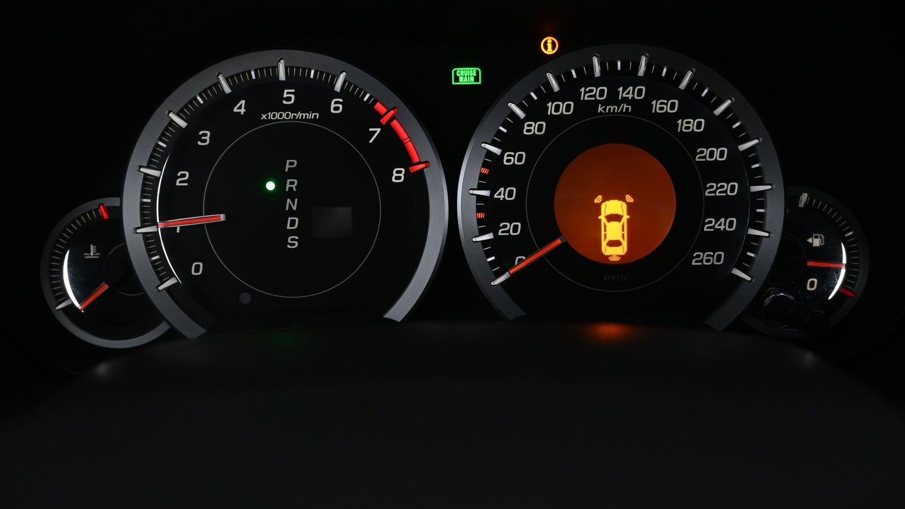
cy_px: 214
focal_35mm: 31
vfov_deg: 37.4
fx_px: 750
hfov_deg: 62.2
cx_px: 449
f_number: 3.8
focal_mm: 19.5
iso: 500
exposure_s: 1/30
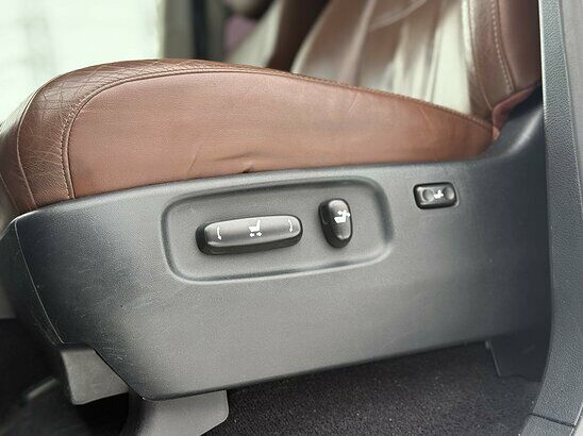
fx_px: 808
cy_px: 218
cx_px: 292
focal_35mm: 48
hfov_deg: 39.7
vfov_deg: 30.2
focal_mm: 6.76
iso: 100
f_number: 1.78
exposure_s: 1/204
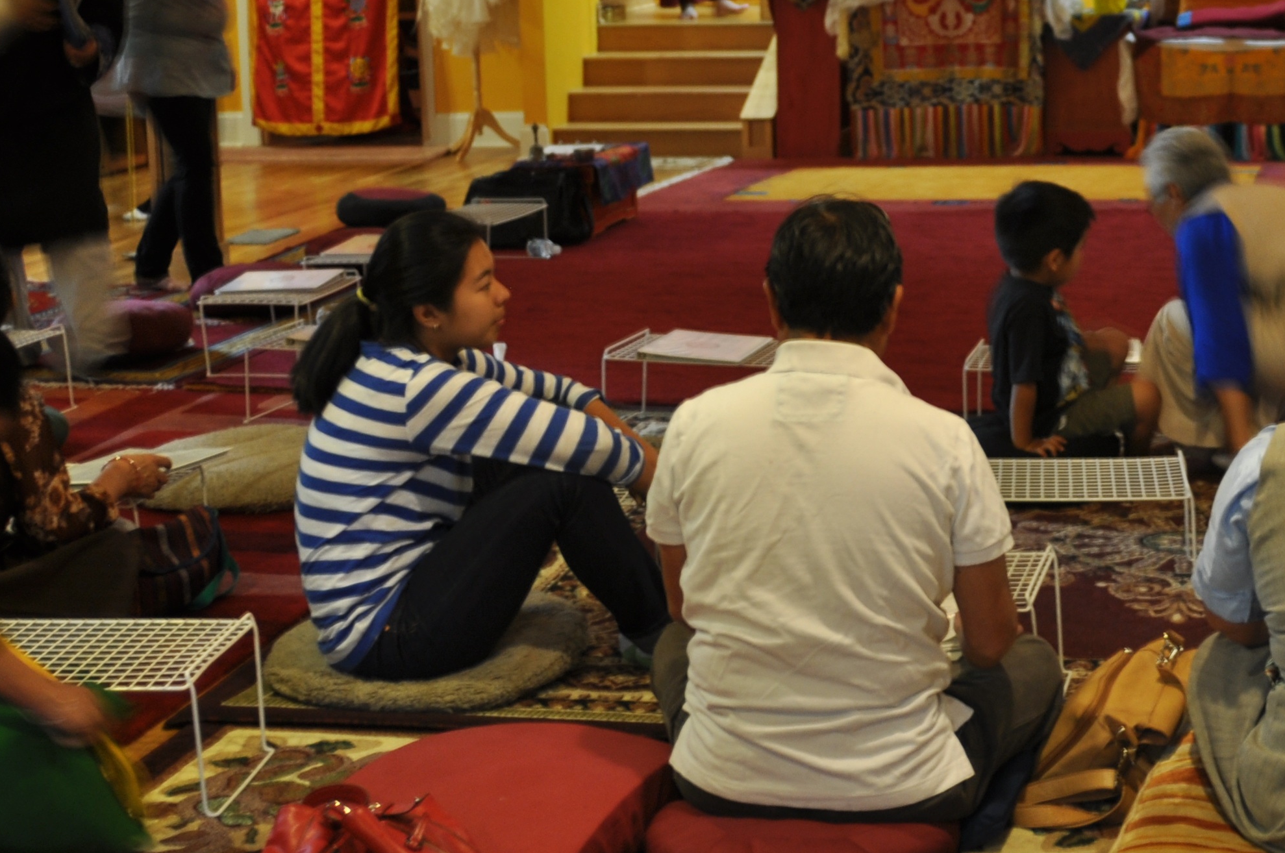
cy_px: 118
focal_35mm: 65
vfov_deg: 20.5
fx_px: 2317
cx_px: 1012
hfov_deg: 30.3
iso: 200
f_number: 2.8
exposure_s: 1/6
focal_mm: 20
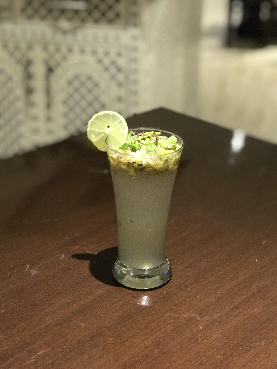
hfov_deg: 25.7
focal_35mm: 57
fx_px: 608
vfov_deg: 33.8
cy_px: 184
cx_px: 138
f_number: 2.8
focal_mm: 6.6
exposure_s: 1/50
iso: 800
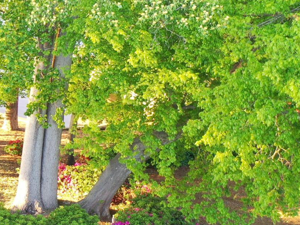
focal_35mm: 99
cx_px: -247
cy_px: 162
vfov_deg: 14.9
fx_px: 858
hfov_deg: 16.5
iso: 100
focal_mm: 10.26
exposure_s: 1/40
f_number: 3.2
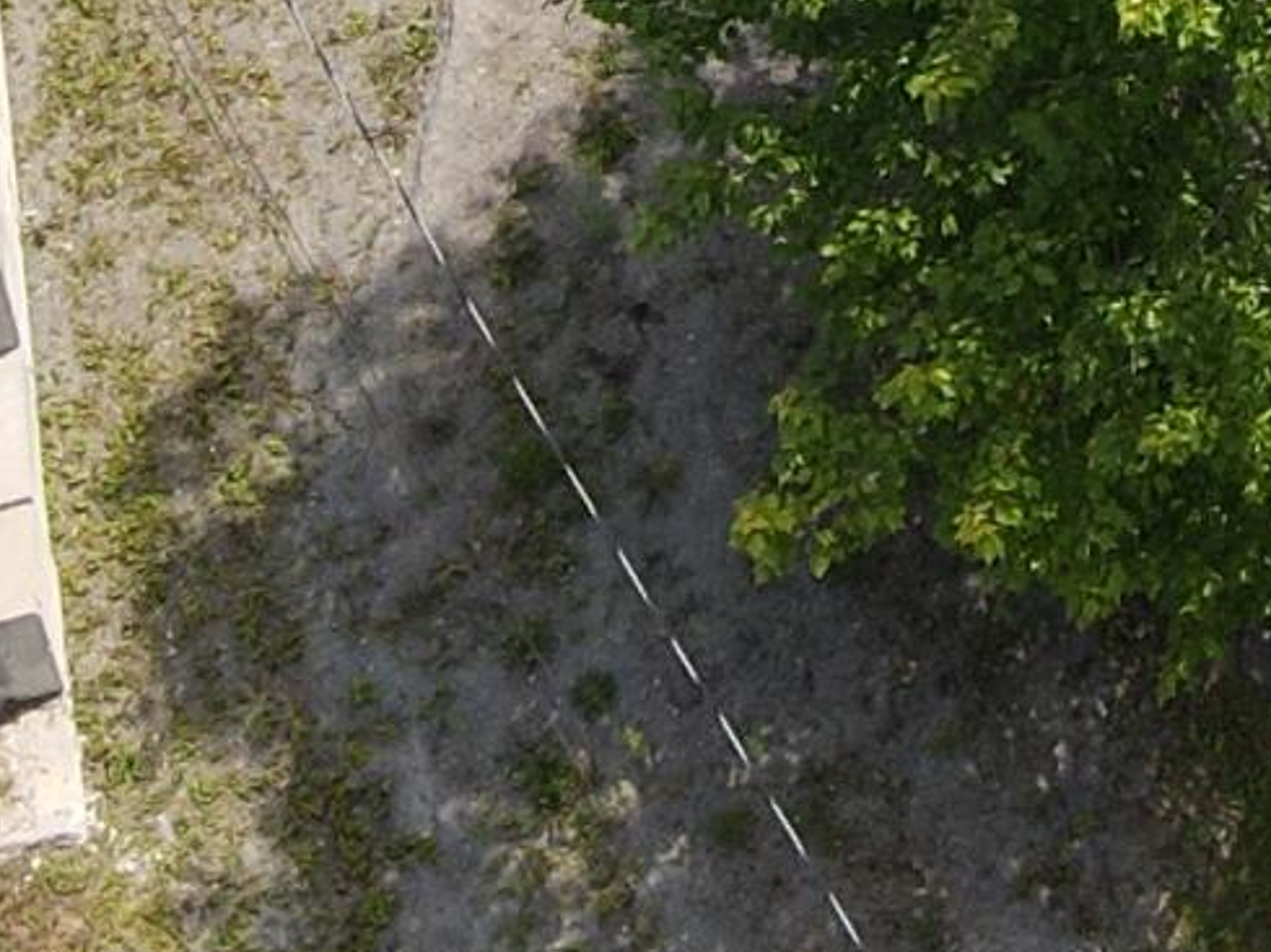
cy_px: -1735
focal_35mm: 147
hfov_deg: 12.9
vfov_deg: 8.6
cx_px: 1712
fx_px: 5395
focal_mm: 4.5
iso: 100
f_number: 2.8
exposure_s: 1/400
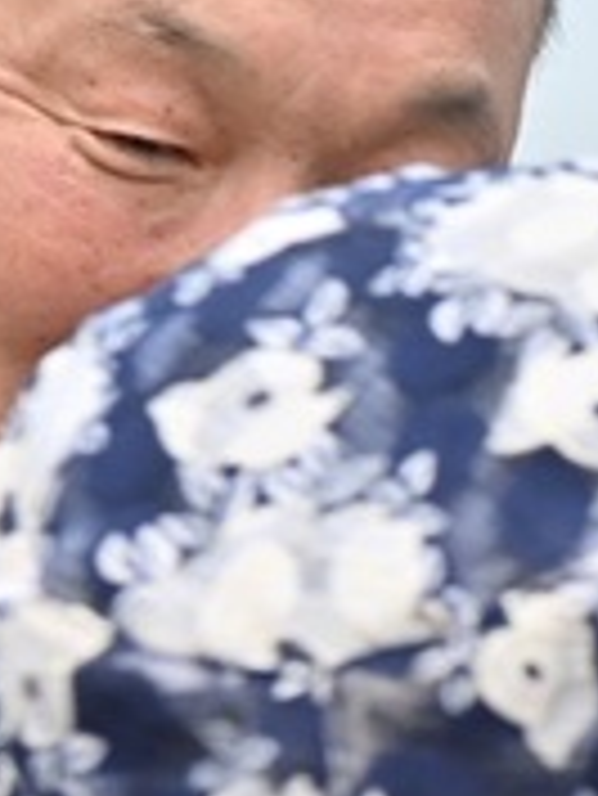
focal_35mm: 342
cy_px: 792
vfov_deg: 5.8
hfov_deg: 4.2
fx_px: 7868
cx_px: 1816
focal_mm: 70
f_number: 7.1
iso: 100
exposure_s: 1/320
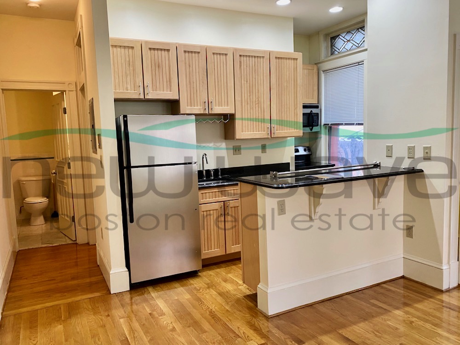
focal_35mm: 26
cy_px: 172
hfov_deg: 67.3
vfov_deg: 53.1
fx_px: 346
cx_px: 230
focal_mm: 4.25
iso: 100
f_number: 1.8
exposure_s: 1/60
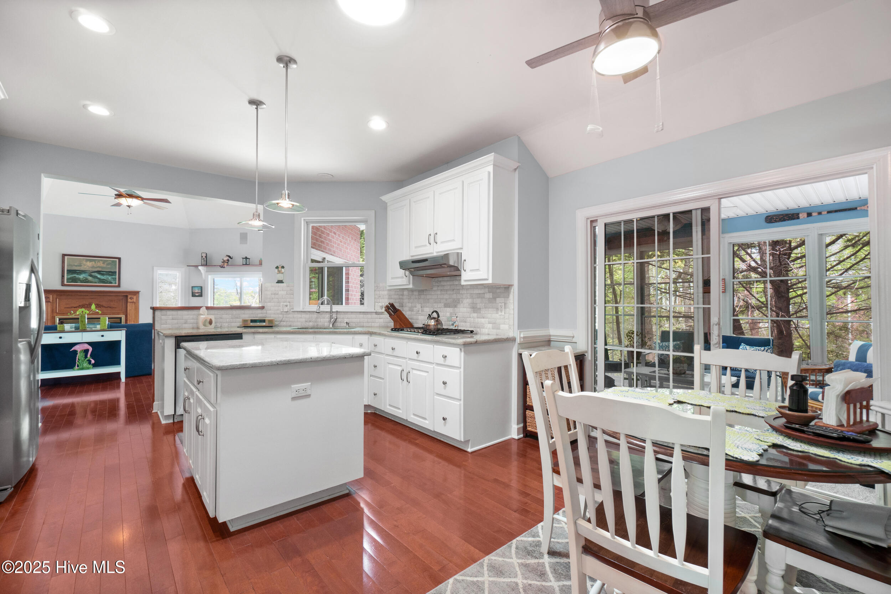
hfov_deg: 100.4
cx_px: 446
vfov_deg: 77.3
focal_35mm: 15
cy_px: 297
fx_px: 371
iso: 250
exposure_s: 1/1.25
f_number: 8
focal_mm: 10
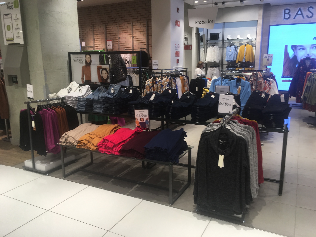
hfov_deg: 61.7
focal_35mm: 29
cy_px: 118
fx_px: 265
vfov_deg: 48.2
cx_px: 158
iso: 25
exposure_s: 1/50
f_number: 2.2
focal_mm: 4.15
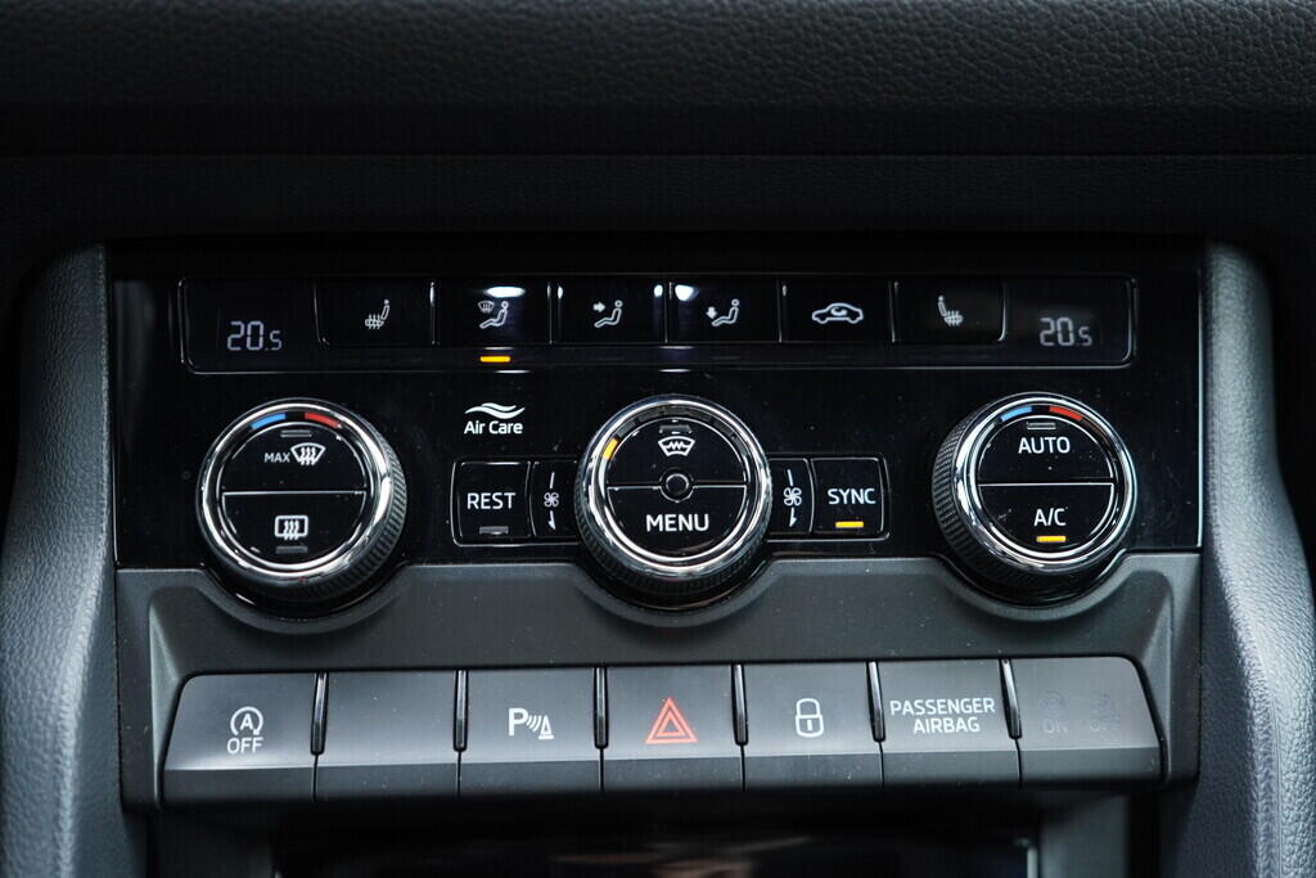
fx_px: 1316
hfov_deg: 53.1
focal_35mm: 36
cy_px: 439
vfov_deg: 36.9
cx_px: 658
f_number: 2.8
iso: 640
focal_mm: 24
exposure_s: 1/40
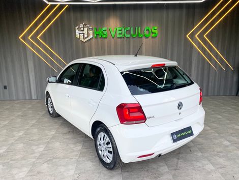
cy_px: 90
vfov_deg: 53.2
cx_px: 120
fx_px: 180
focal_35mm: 26
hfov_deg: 67.2
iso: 32
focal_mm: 4.25
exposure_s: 1/393
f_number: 1.8
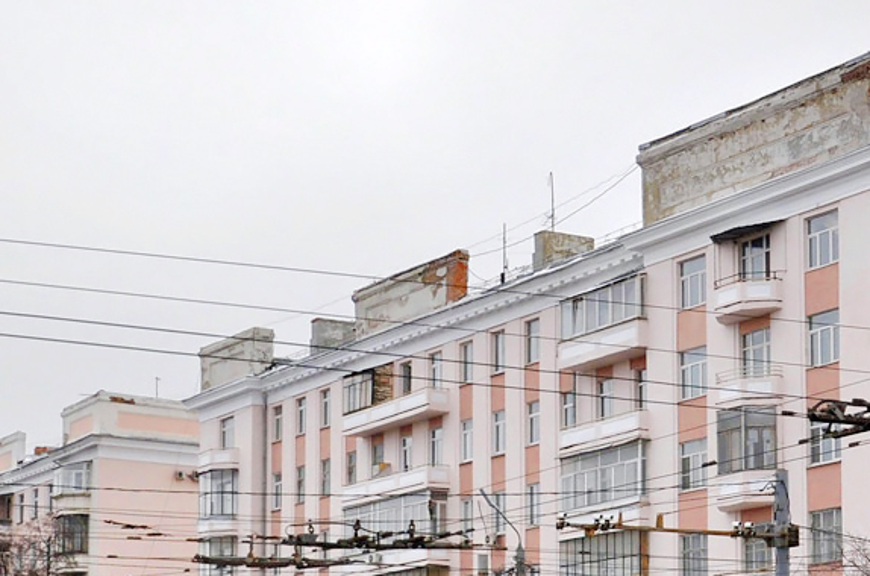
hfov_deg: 28.9
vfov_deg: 19.0
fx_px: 1664
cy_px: 589
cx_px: 230
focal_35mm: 69
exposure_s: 1/250
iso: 280
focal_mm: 22
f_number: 5.6
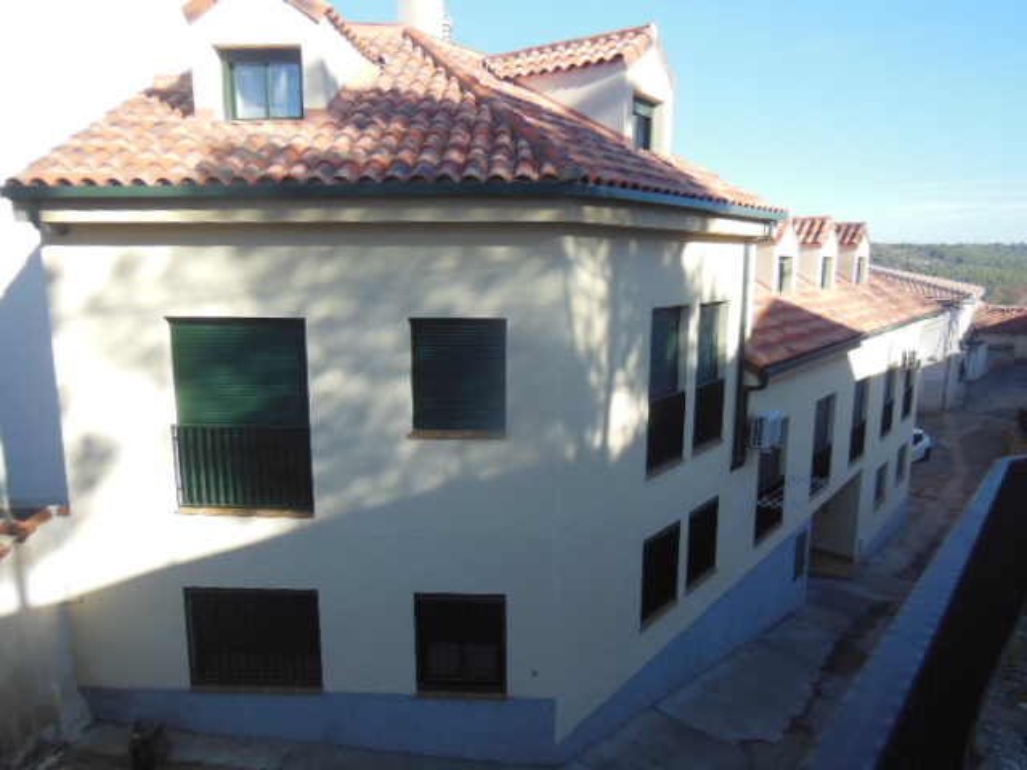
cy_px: 385
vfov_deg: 54.9
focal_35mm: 25
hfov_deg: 69.4
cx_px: 514
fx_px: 742
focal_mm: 4.5
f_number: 3.5
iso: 125
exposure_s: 1/500
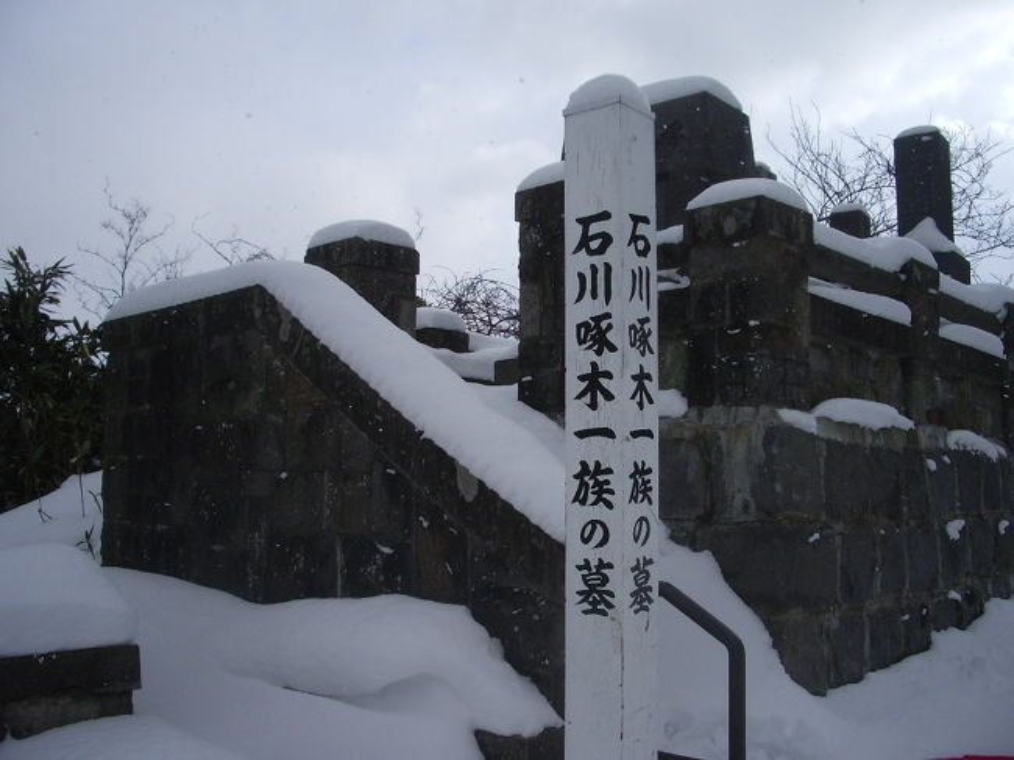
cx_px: 507
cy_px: 380
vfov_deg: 40.7
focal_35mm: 35
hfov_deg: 52.6
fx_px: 1025
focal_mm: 5.8
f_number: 4.3
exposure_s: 1/640
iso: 80
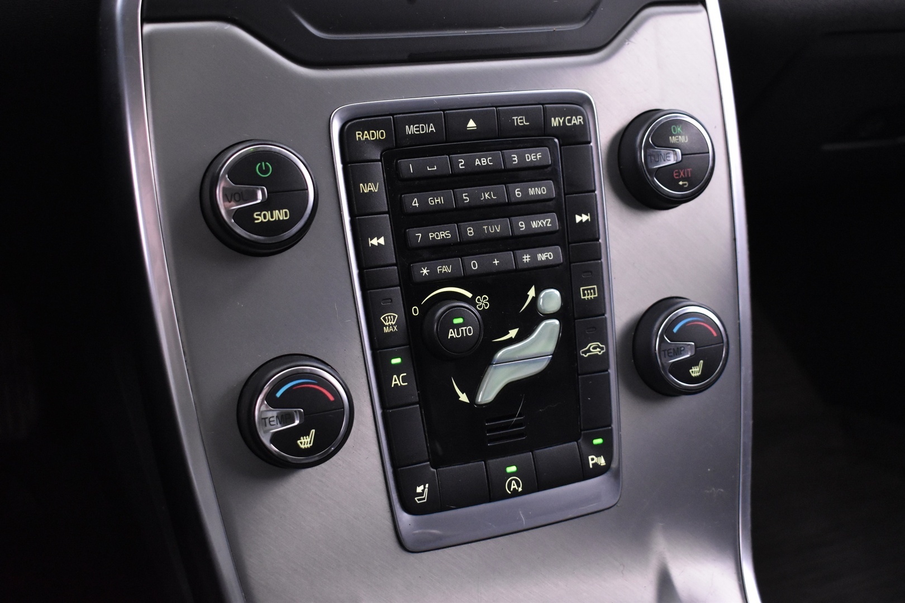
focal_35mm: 42
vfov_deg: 31.9
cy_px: 302
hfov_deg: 46.4
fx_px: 1056
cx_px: 452
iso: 3200
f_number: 4.2
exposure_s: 1/20
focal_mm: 28
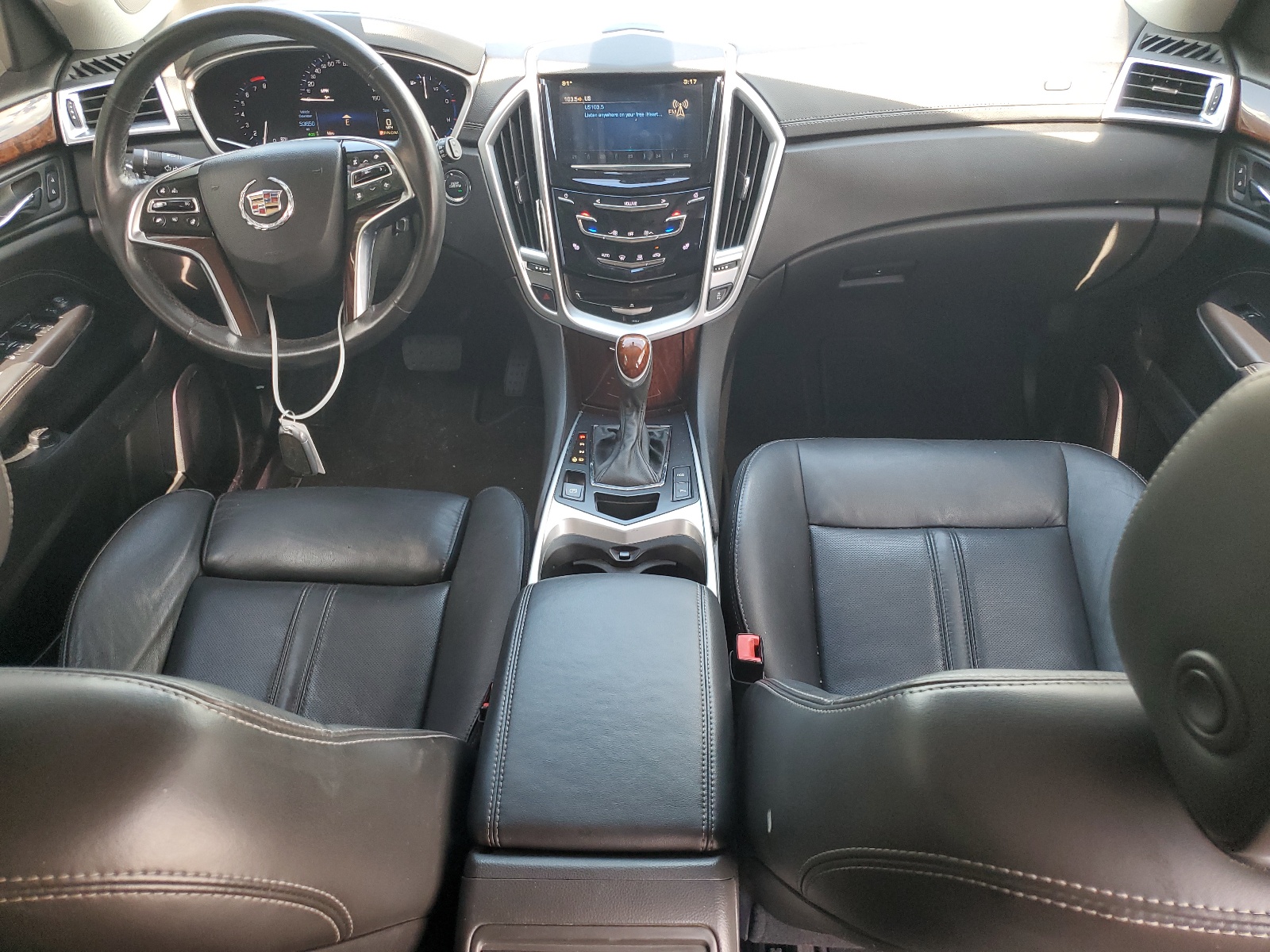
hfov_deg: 67.3
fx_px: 954
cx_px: 635
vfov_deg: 53.1
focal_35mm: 26
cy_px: 476
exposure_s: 1/120
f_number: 1.5
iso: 86
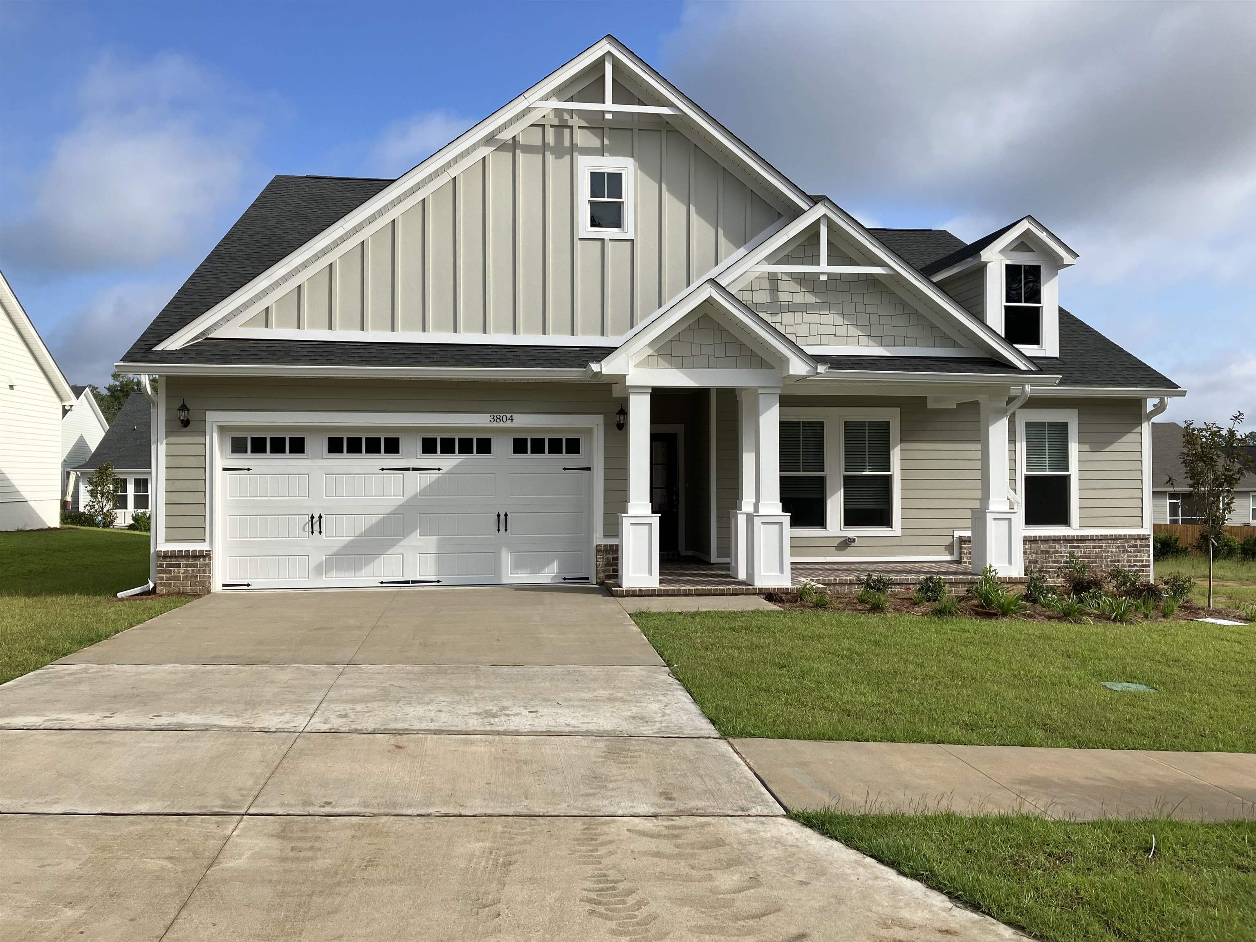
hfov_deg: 63.4
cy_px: 471
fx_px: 1016
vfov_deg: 49.7
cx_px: 628
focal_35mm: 28
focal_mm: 3.99
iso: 32
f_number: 1.8
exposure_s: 1/2315
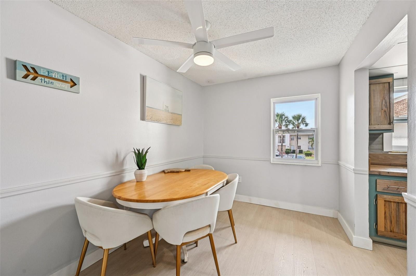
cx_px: 208
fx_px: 162
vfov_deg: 81.1
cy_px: 138
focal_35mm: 14
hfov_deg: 104.3
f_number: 8
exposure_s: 1/50
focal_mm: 14
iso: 400
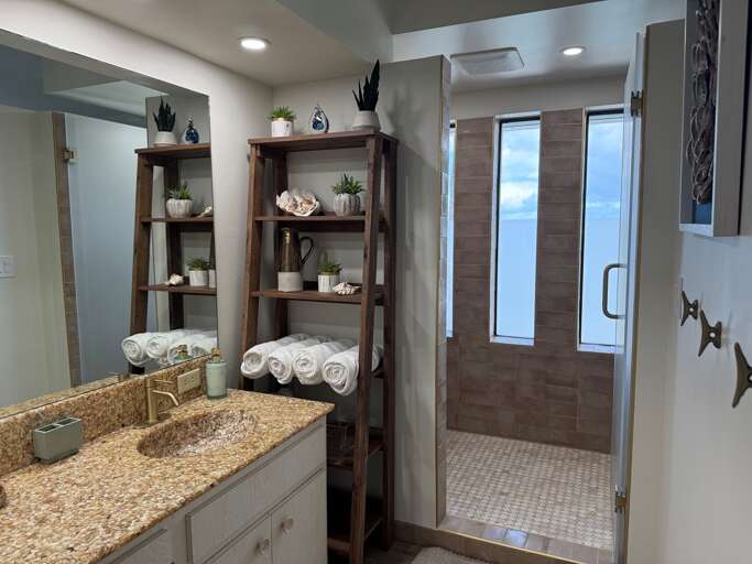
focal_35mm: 24
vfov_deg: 56.8
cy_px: 282
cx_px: 376
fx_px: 521
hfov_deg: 71.6
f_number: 1.78
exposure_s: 1/228
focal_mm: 6.76
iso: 125
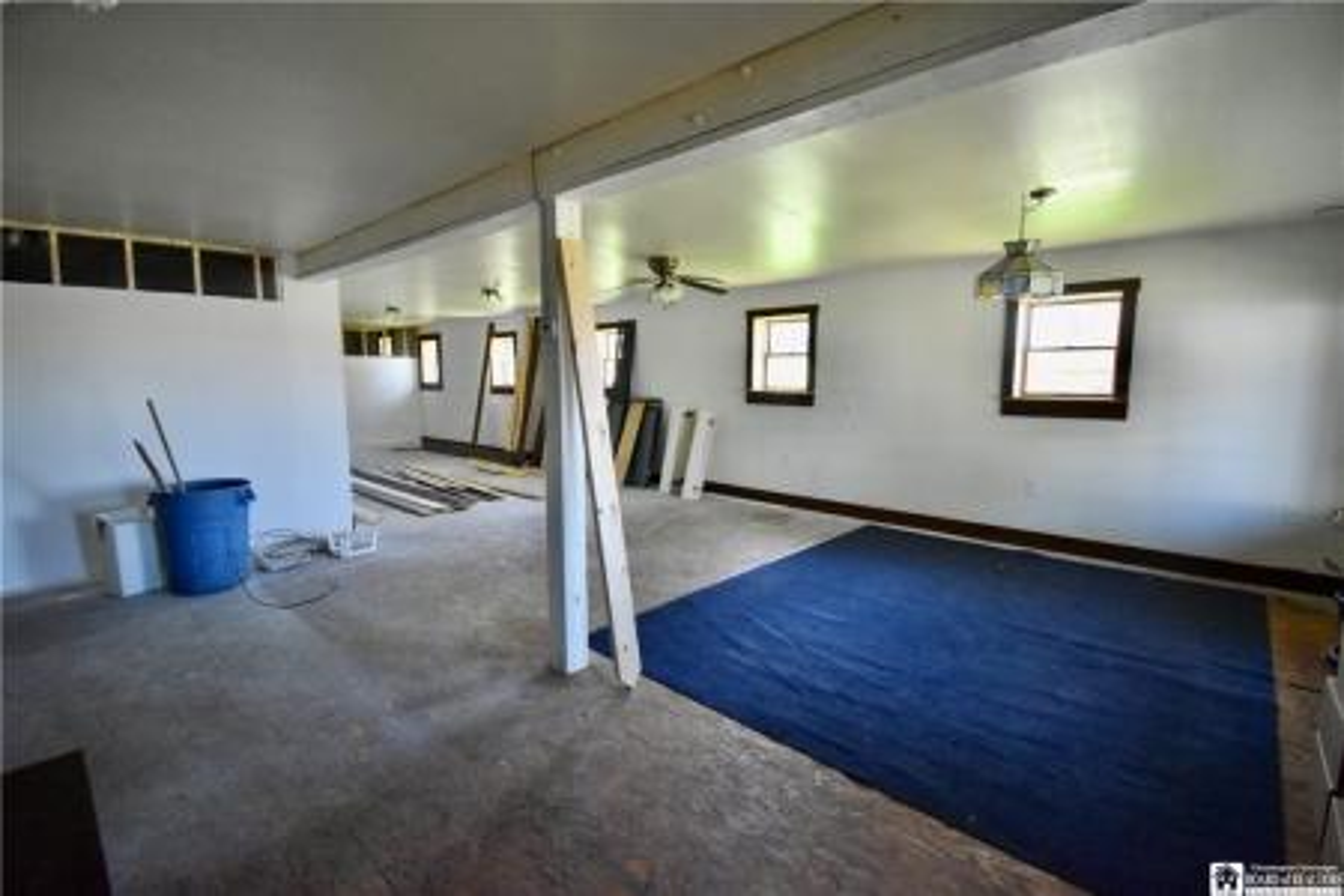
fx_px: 560
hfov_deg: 100.4
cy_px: 448
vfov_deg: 77.3
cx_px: 672
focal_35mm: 15
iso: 2000
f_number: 4.5
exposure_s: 1/125
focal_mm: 10
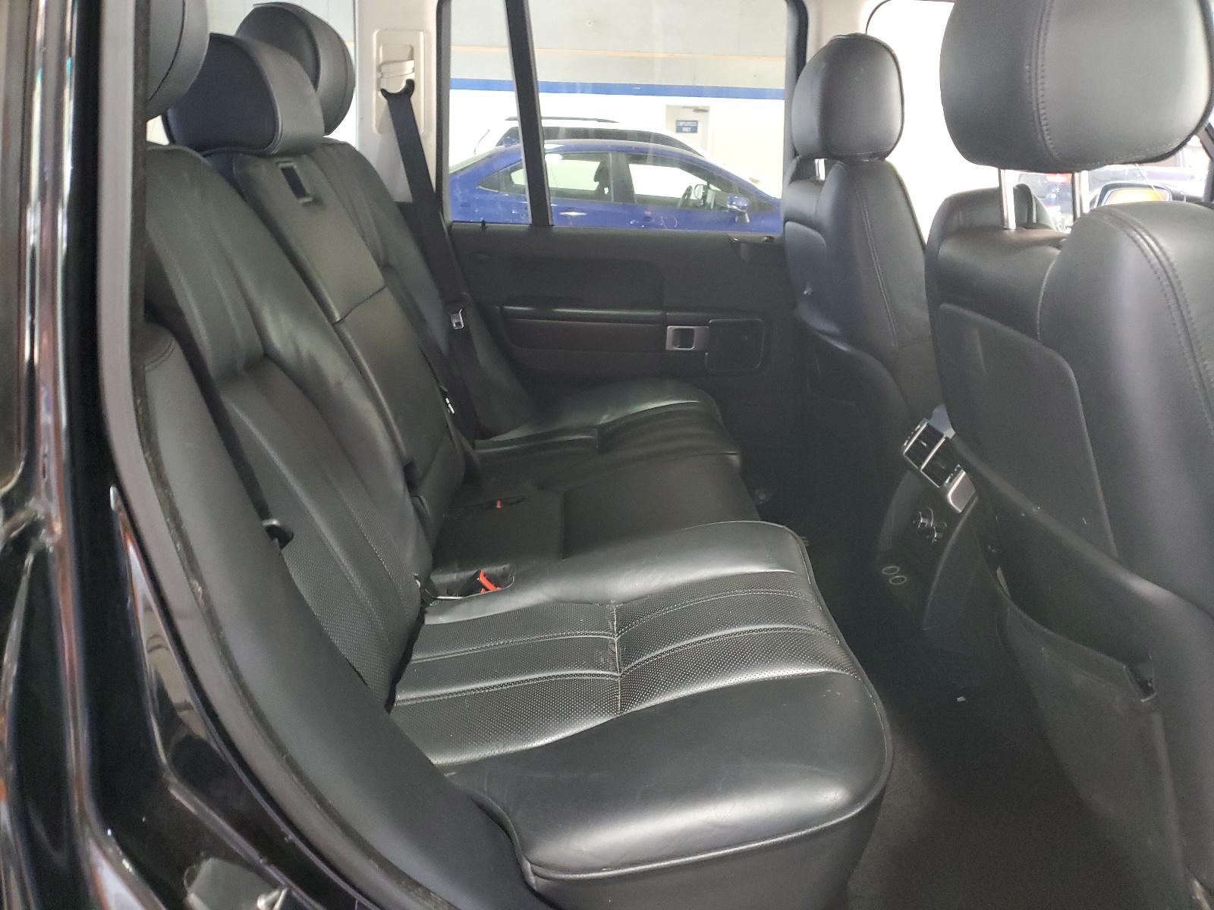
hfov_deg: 67.3
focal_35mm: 26
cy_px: 455
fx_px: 912
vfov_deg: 53.1
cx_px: 607
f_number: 1.5
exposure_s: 1/15
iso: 346
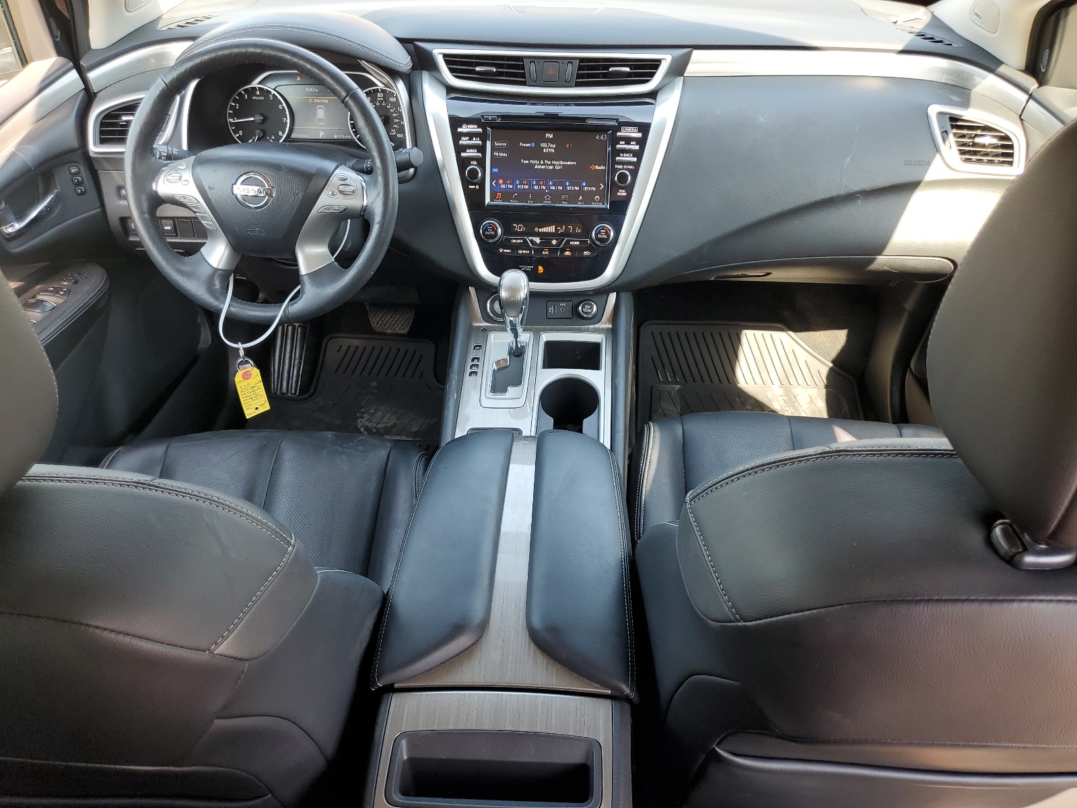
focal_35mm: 26
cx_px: 538
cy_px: 404
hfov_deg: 67.3
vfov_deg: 53.1
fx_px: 809
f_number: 1.5
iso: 53
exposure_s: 1/120
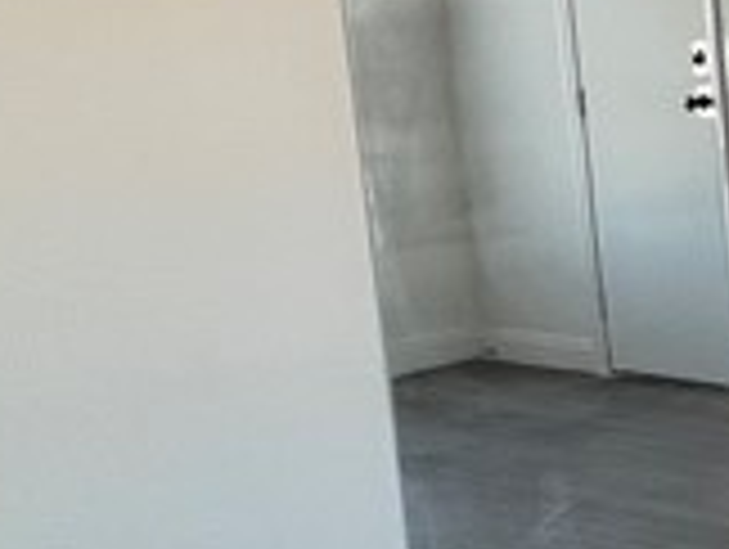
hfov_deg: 14.9
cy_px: 81
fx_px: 1729
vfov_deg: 17.8
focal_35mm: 82
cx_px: 1732
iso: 80
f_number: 1.8
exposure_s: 1/99
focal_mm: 1.57
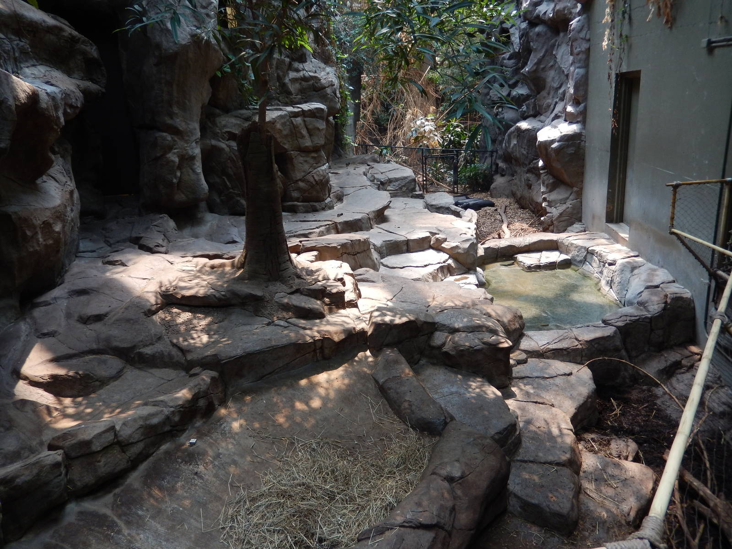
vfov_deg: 54.9
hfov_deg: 69.4
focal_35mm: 25
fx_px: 529
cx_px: 366
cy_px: 274
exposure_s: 1/50
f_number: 3.4
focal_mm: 4.5
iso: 125
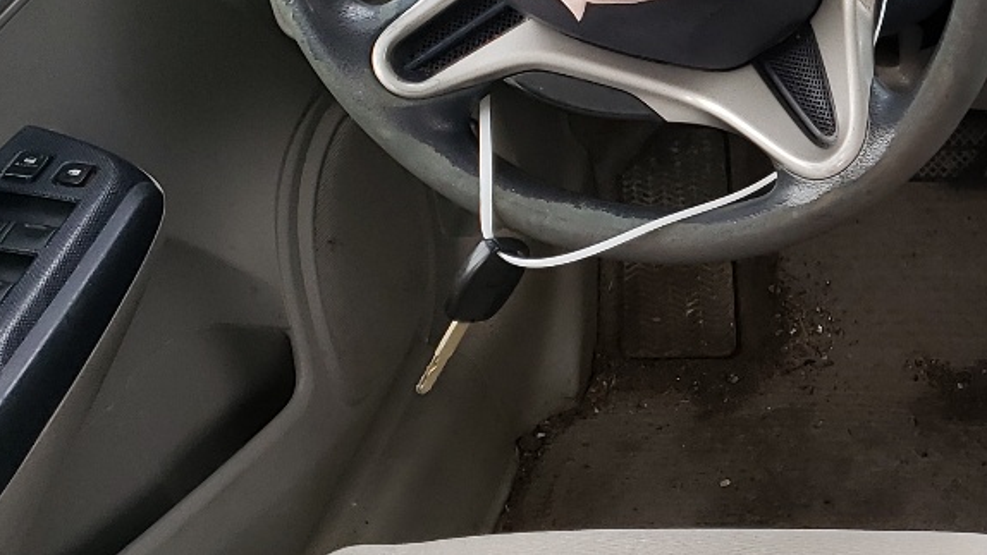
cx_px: 1272
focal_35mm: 79
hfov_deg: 23.7
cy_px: 380
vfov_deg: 15.3
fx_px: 2068
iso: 58
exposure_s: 1/120
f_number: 1.5
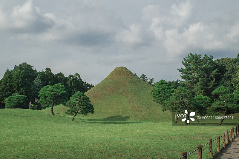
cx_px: 120
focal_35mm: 50
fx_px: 332
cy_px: 80
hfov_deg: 39.6
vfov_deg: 27.0
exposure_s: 1/1600
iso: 800
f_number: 5.6
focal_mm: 18.3
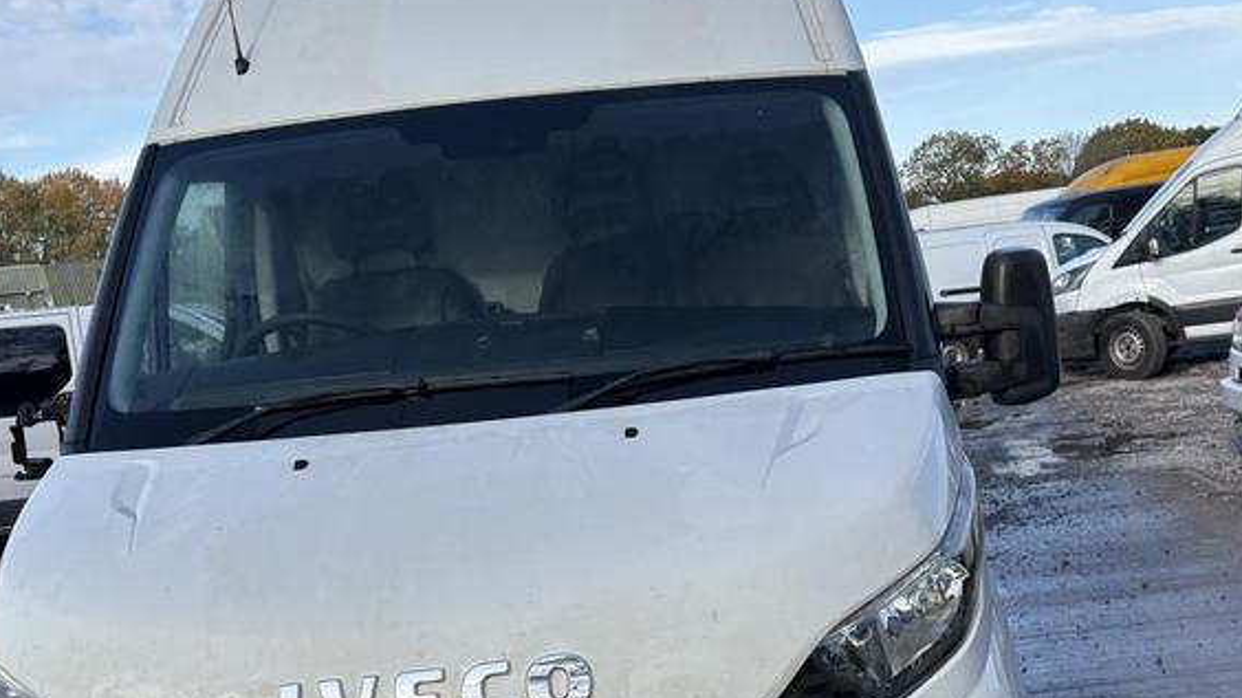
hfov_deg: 45.2
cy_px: 498
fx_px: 1482
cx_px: 755
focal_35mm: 45
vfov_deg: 26.3
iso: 50
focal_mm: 5.96
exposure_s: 1/2208
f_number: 1.6
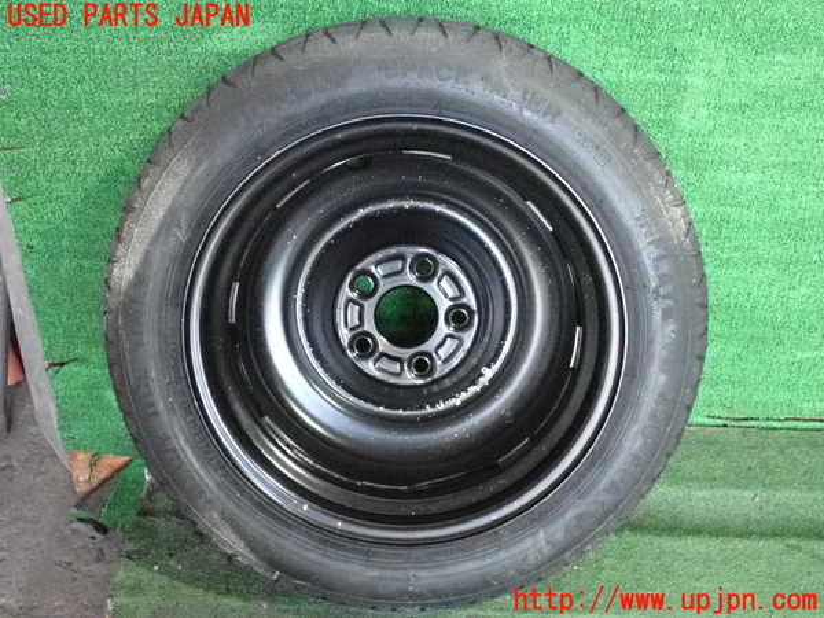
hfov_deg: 40.4
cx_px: 412
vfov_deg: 30.9
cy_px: 309
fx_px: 1119
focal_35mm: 47
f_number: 3.1
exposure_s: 1/125
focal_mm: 8.4
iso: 5000
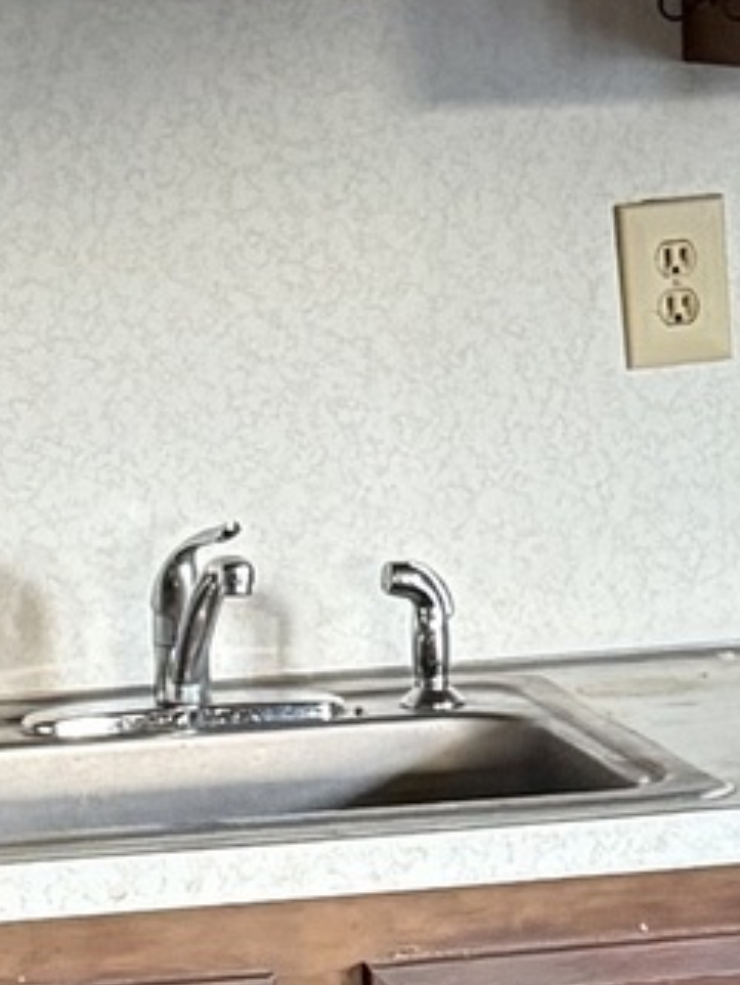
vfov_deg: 11.3
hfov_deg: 8.6
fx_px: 4899
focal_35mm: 172
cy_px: 1053
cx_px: 368
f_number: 1.78
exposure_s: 1/40
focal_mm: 6.76
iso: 800
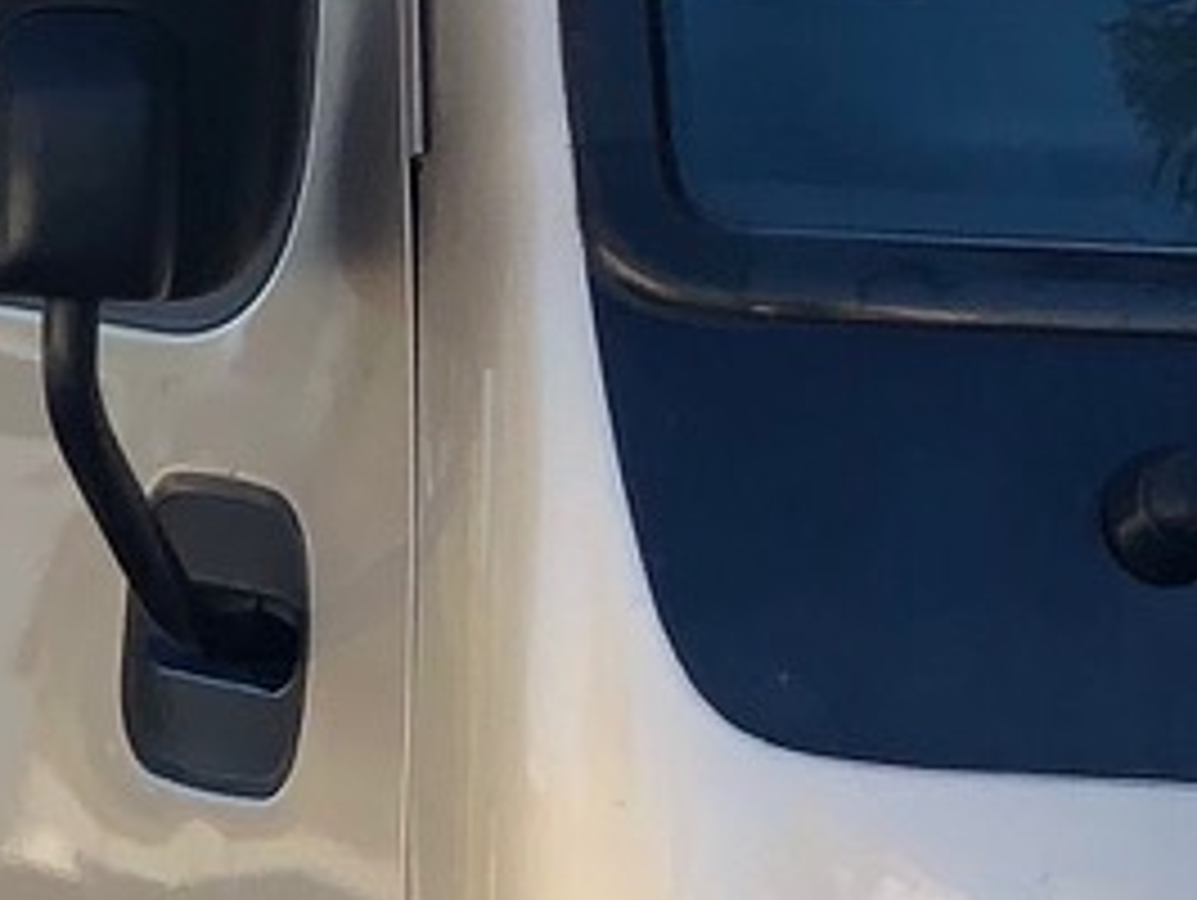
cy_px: 99
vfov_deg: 3.8
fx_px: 13637
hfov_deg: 5.0
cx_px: 770
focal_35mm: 394
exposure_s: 1/262
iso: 16
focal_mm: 6
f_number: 2.4
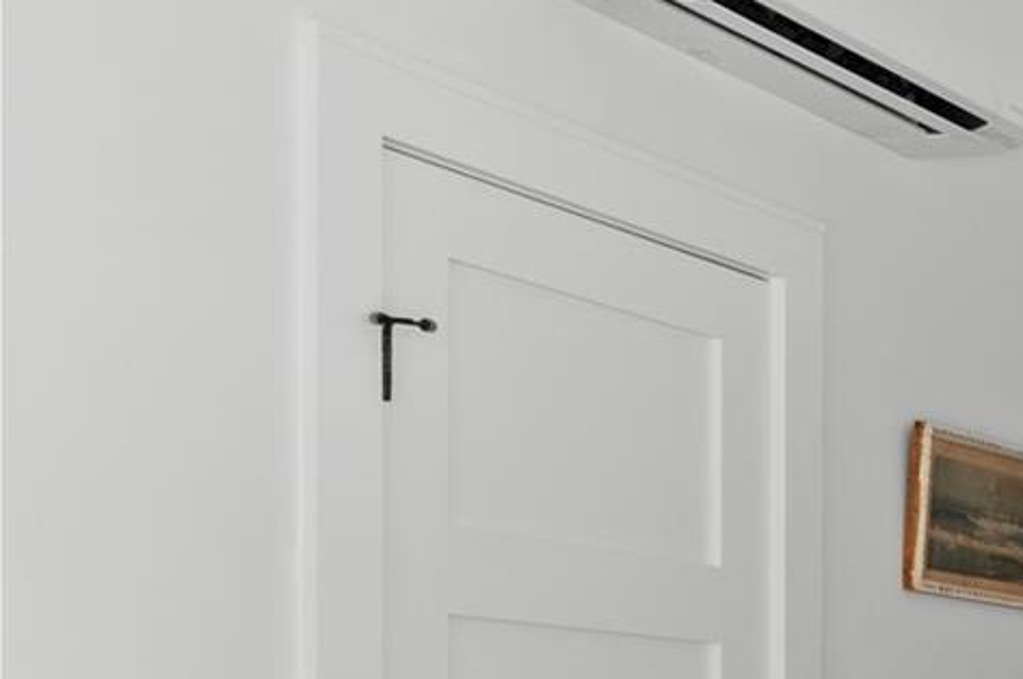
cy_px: 878
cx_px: 2213
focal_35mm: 78
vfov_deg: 16.5
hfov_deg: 16.7
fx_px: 2213
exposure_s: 1/20
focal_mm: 18
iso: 320
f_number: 7.1
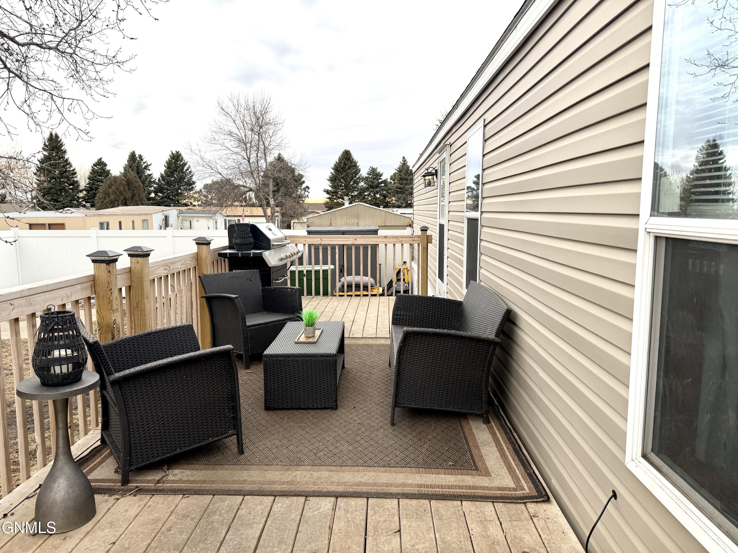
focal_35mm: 24
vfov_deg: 56.8
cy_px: 276
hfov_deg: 71.6
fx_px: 512
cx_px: 369
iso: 80
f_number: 1.78
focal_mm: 6.76
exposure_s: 1/750
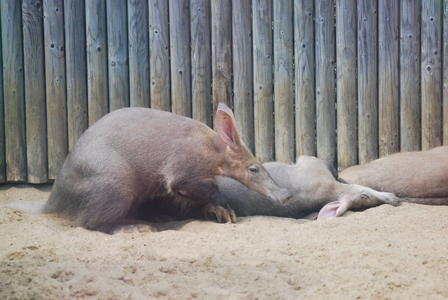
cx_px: 224
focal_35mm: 183
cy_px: 150
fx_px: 2280
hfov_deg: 11.2
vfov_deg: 7.5
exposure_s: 1/320
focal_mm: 122
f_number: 4.2
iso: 200
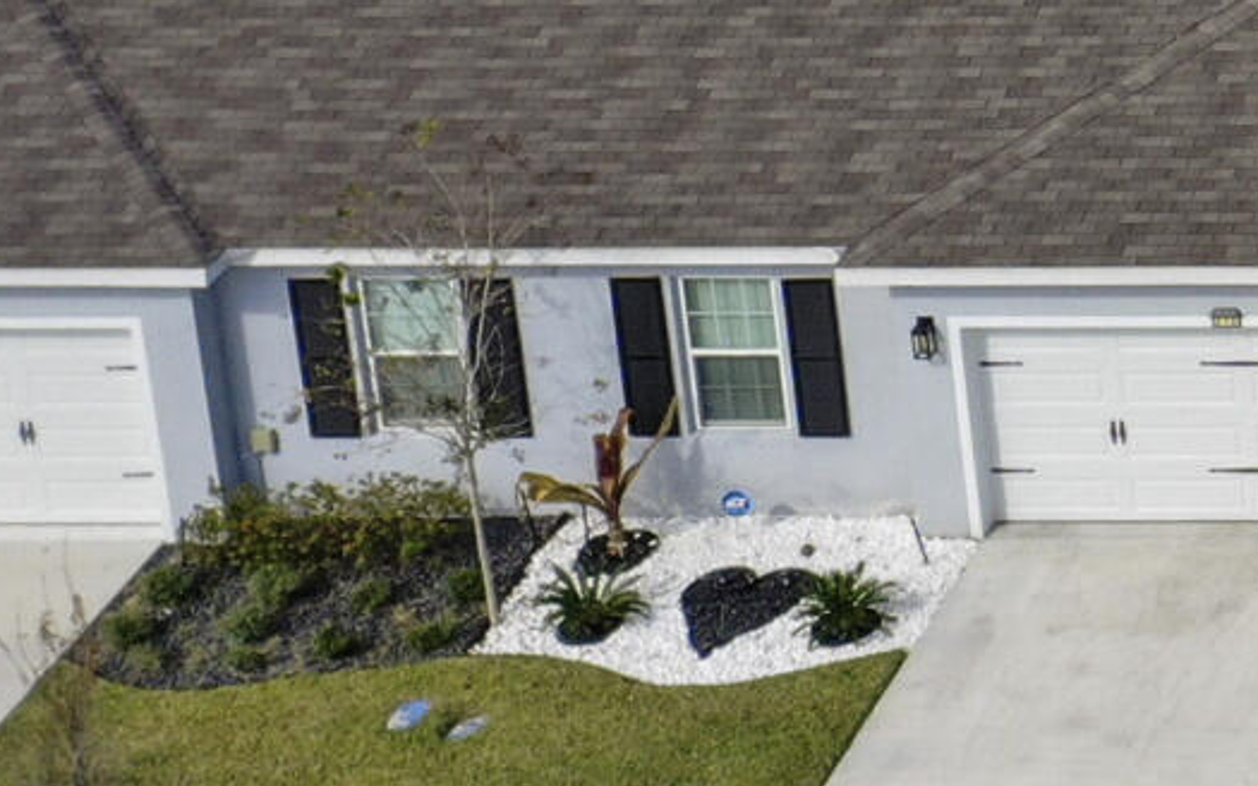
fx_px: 5588
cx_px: 2931
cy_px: -786
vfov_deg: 7.7
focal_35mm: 163
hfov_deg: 11.0
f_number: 5.6
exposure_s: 1/320
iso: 100
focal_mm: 10.26
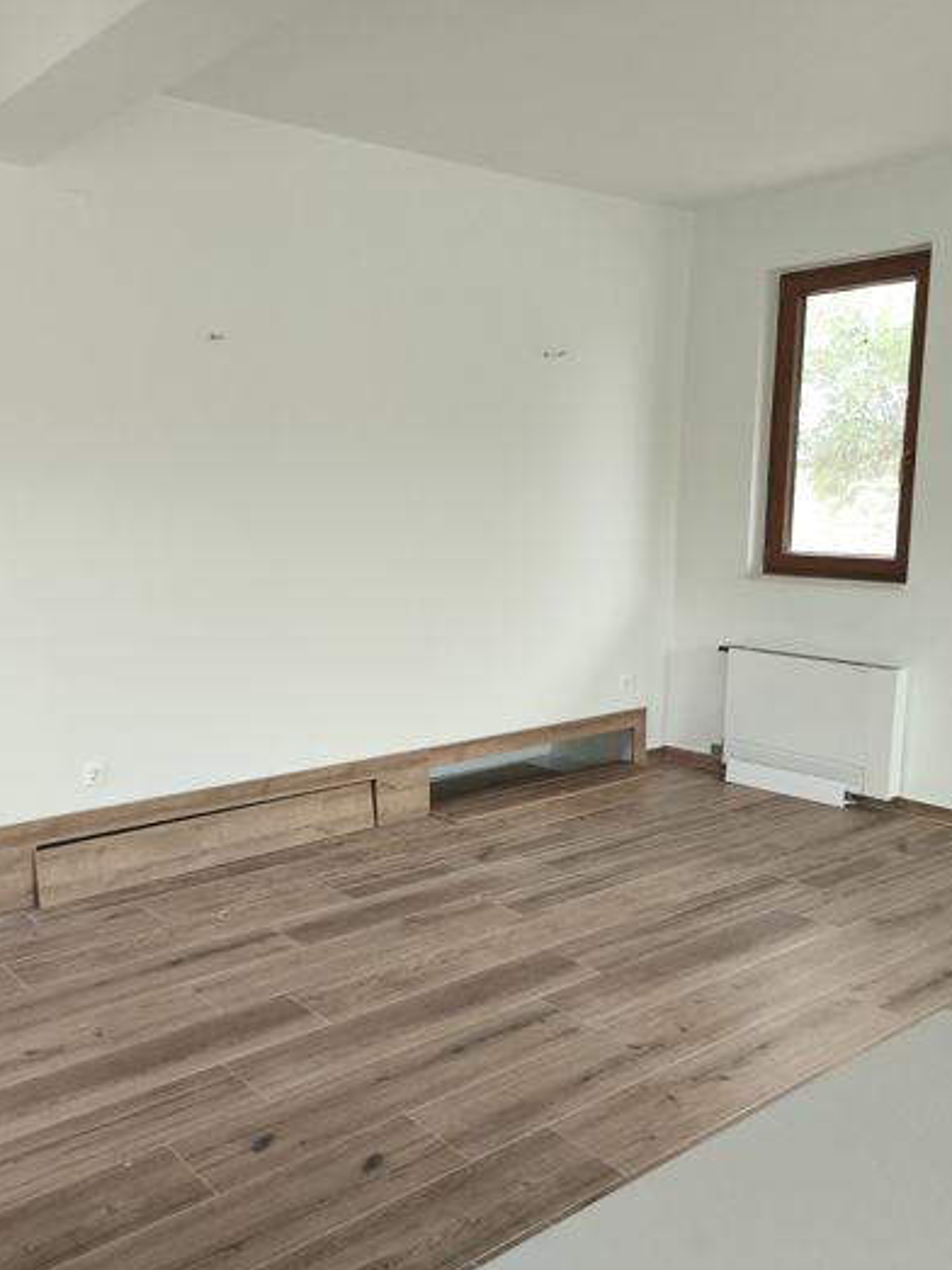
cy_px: 636
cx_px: 329
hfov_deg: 44.9
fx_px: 1137
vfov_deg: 58.4
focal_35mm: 31
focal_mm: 5.35
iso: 1250
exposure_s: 1/343
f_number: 1.7
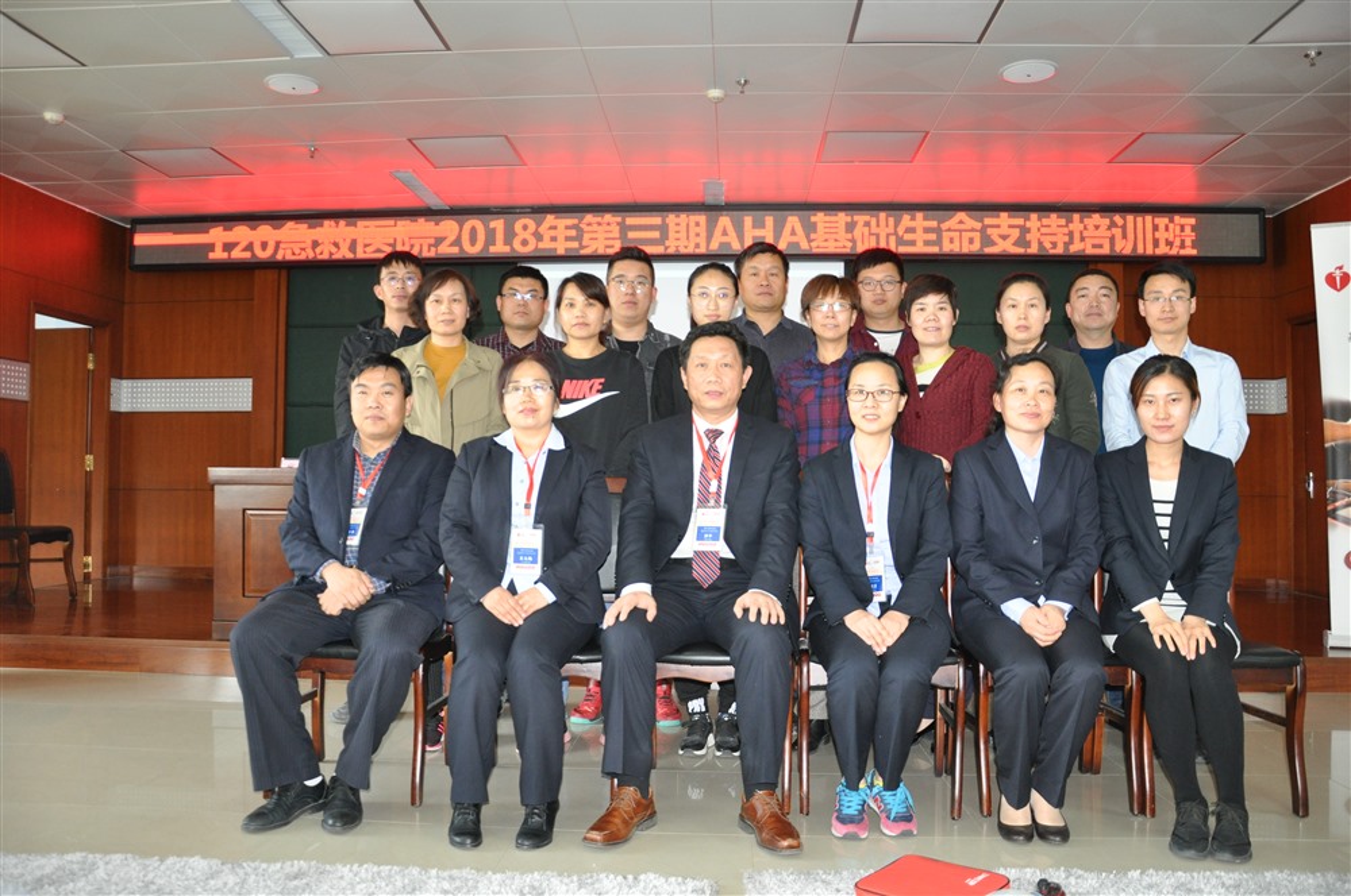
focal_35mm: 27
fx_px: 1012
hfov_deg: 67.4
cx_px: 676
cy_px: 448
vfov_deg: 47.8
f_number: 3.5
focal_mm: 18
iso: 800
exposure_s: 1/60
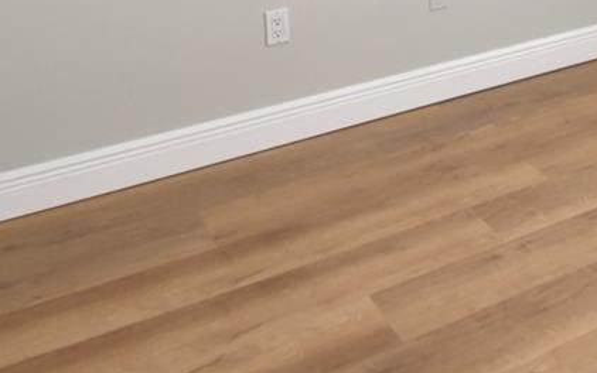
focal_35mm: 58
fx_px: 944
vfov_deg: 18.6
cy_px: -249
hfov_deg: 30.3
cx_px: 702
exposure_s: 1/30
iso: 800
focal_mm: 10
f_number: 3.5
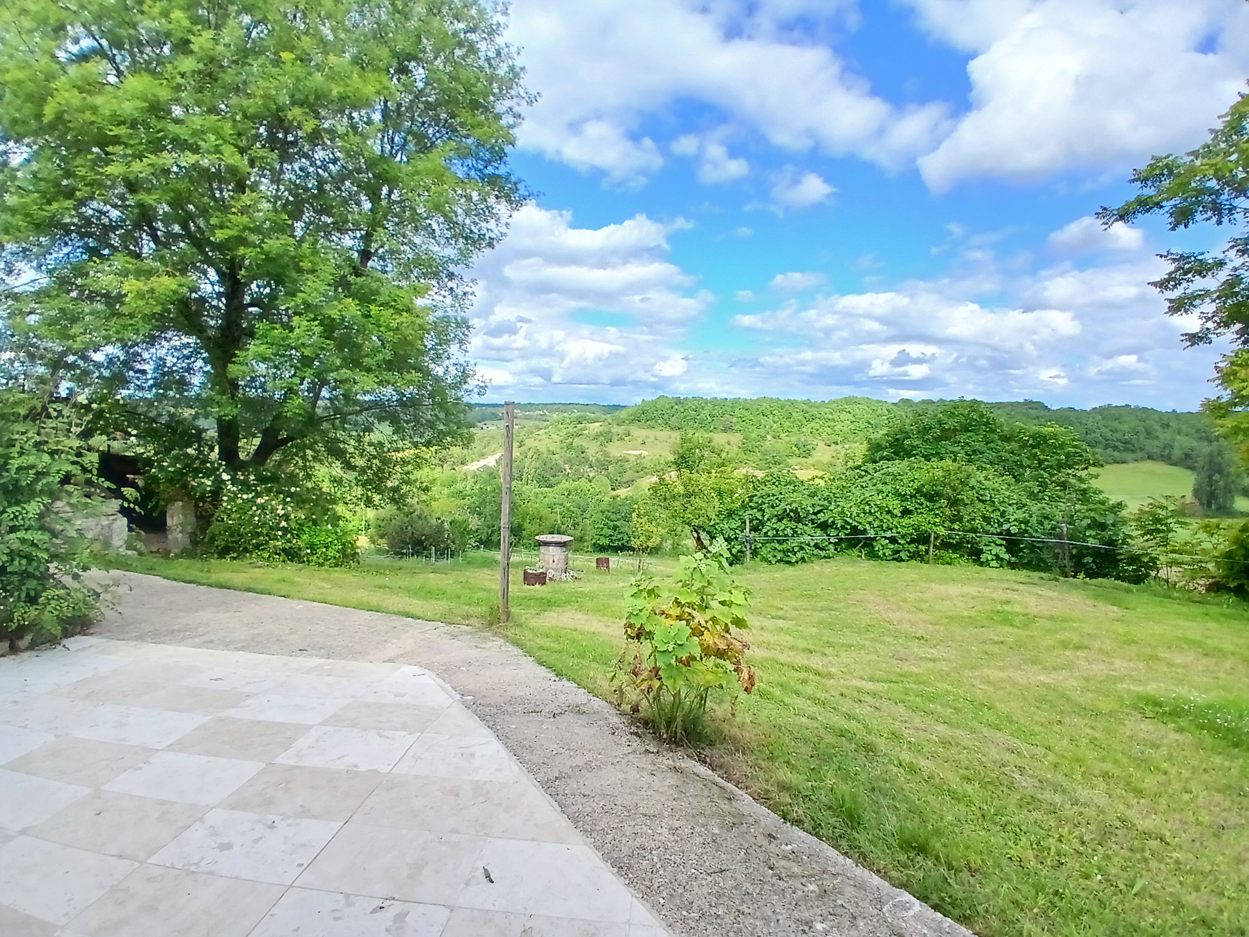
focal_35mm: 17
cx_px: 624
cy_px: 468
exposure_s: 1/476
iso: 50
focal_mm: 1.4
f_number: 2.2
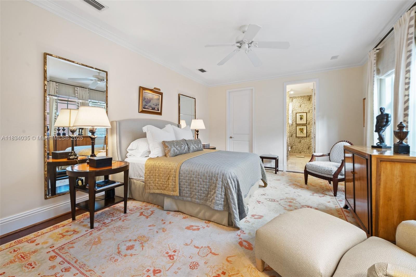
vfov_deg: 81.1
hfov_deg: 104.3
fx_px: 162
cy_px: 138
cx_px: 208
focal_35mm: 14
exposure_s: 1
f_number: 8
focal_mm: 14
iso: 200
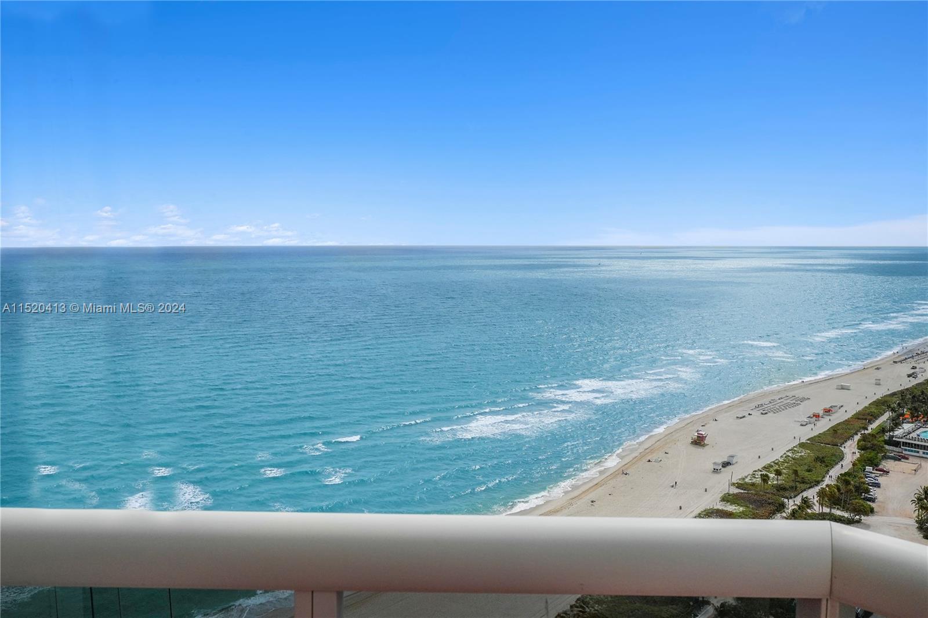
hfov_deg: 61.9
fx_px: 773
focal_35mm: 30
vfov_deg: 43.6
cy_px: 309
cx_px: 464
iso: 250
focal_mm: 20
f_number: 7.1
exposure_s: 1/5000
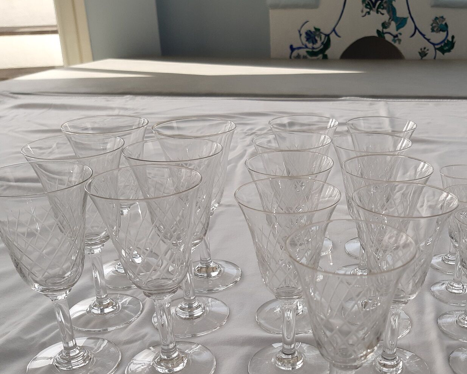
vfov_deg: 38.5
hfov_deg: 47.0
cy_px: 262
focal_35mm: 38
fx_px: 525
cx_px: 319
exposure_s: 1/477
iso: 40
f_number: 1.7
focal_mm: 3.92
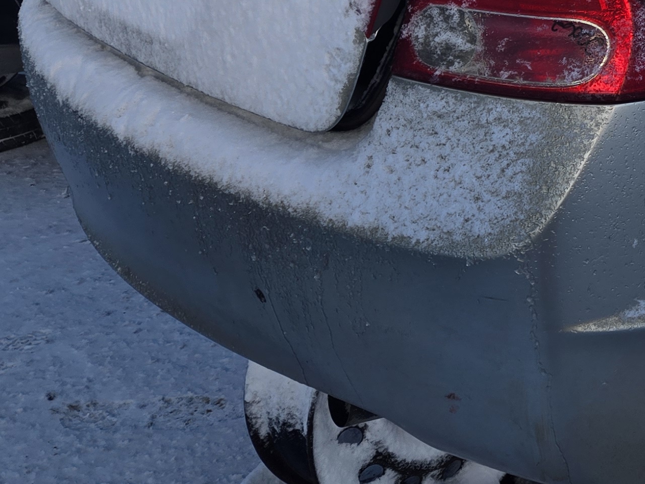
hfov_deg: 23.8
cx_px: 839
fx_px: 1341
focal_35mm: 72
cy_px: -65
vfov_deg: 19.5
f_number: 1.8
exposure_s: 1/857
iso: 25
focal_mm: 5.4
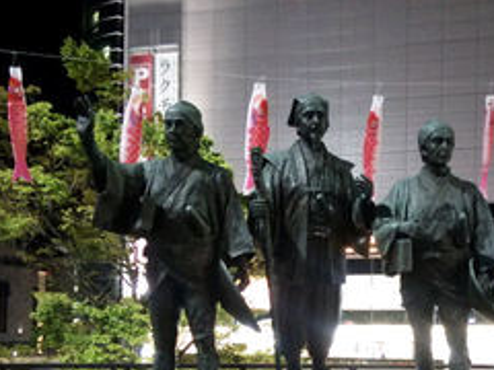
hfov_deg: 38.0
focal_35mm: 50
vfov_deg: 28.4
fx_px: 714
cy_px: 304
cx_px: 307
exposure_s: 1/17
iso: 500
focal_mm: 4.06
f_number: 1.94
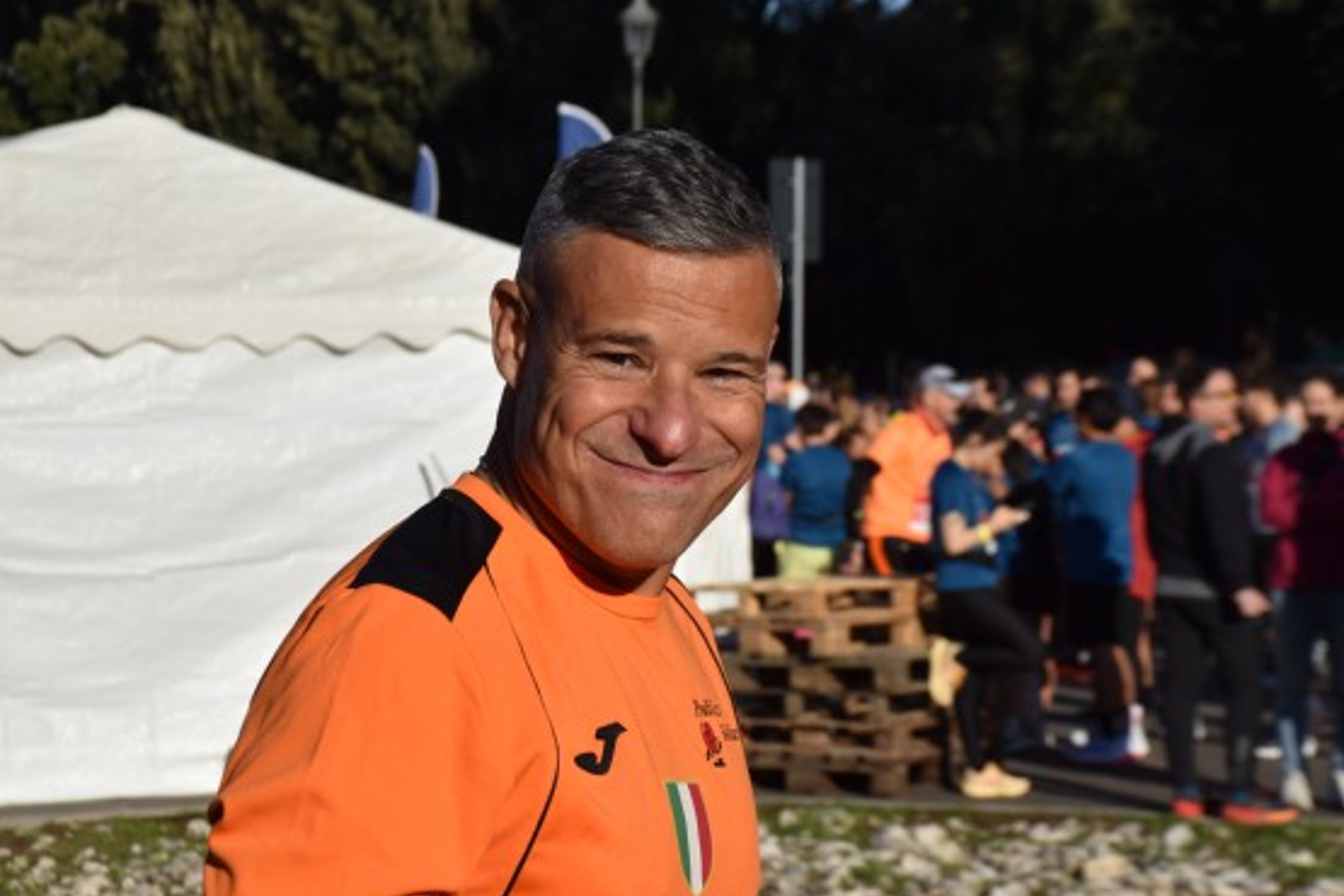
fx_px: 4537
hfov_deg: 16.8
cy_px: 463
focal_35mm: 122
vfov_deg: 11.3
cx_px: 707
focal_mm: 75
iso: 320
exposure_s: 1/800
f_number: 11
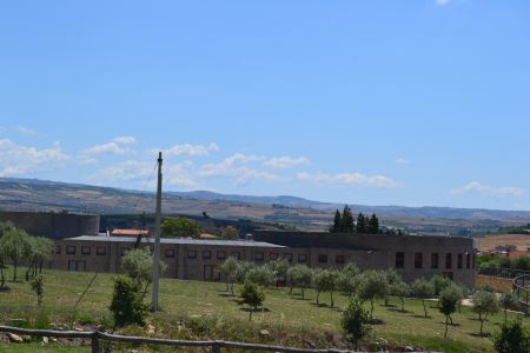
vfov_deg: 16.6
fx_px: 1214
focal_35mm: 82
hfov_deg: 24.6
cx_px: 265
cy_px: 176
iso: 250
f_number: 11
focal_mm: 55
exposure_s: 1/500
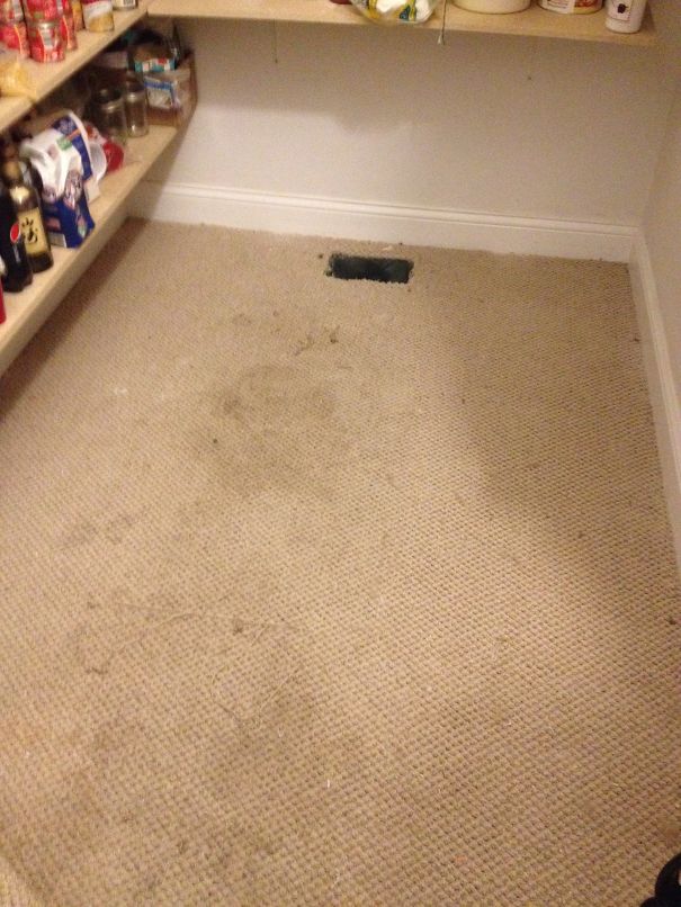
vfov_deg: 52.6
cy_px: 454
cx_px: 340
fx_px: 918
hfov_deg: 40.7
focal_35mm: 35
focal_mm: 4.28
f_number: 2.4
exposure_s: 1/15
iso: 640
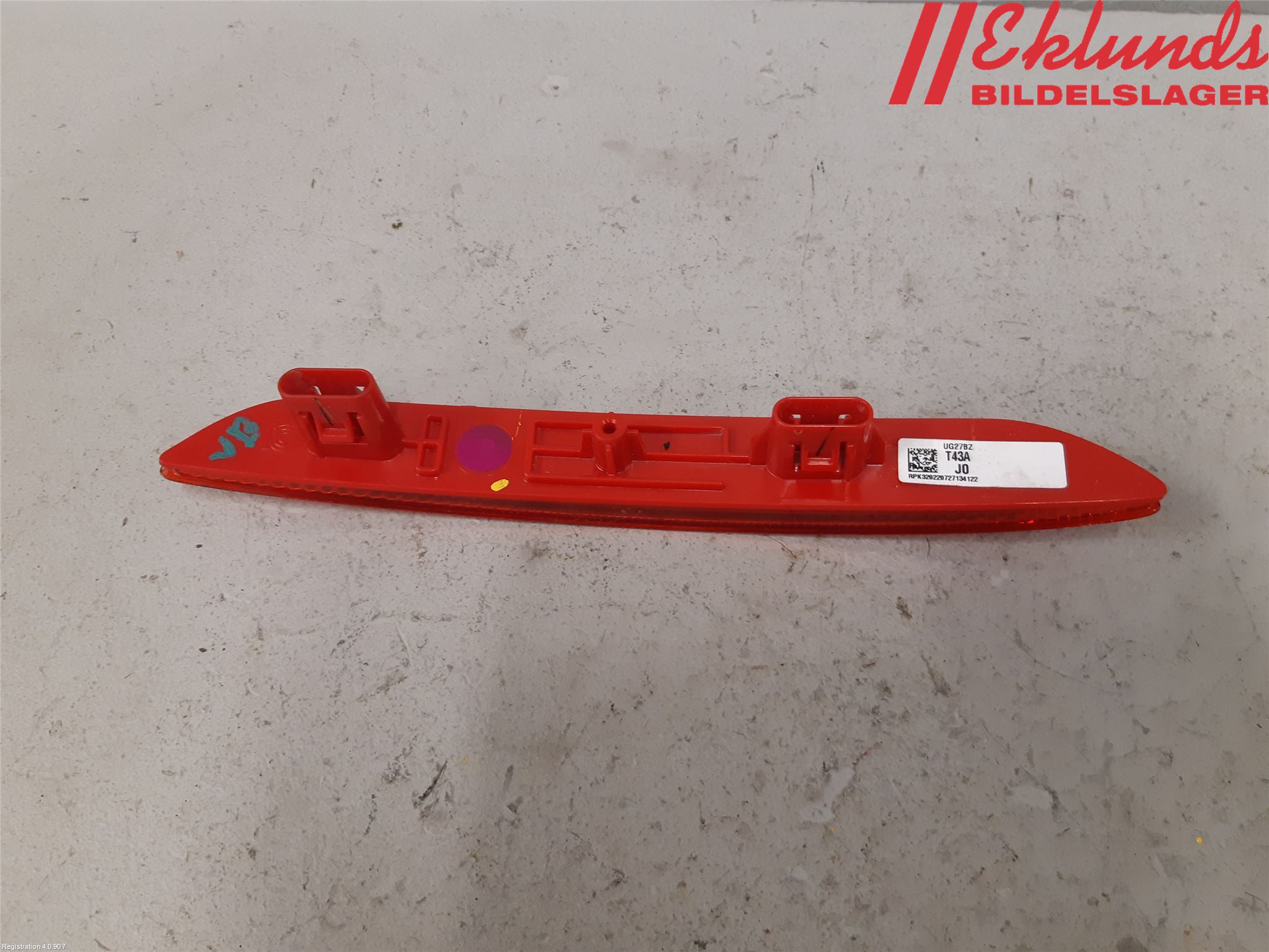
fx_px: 953
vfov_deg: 53.1
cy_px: 476
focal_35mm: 26
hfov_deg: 67.3
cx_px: 634
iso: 160
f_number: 1.7
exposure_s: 1/50
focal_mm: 3.93
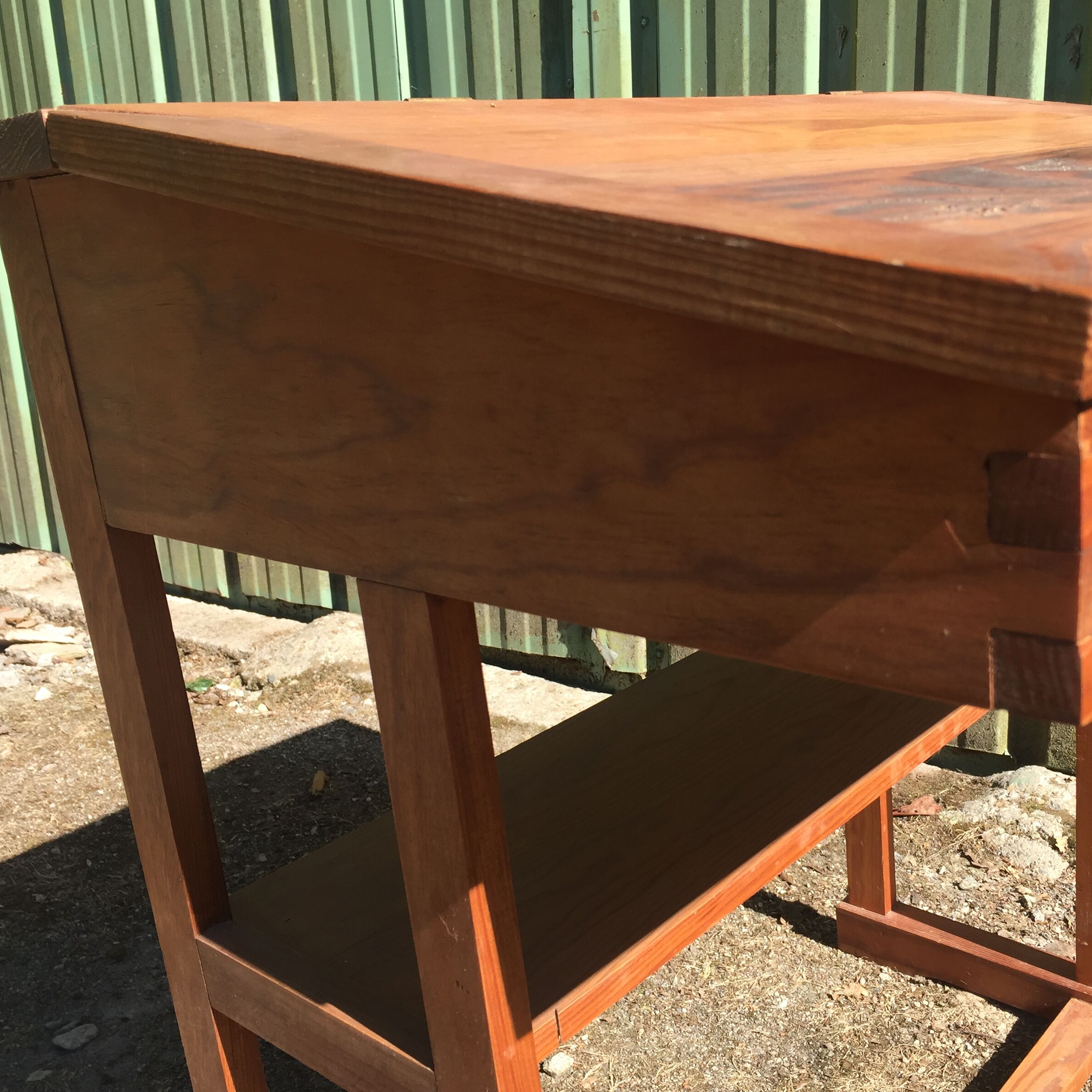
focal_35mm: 35
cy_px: 557
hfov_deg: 46.9
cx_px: 656
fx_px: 1249
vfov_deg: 47.2
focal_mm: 4.15
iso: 32
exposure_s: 1/775
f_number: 2.2
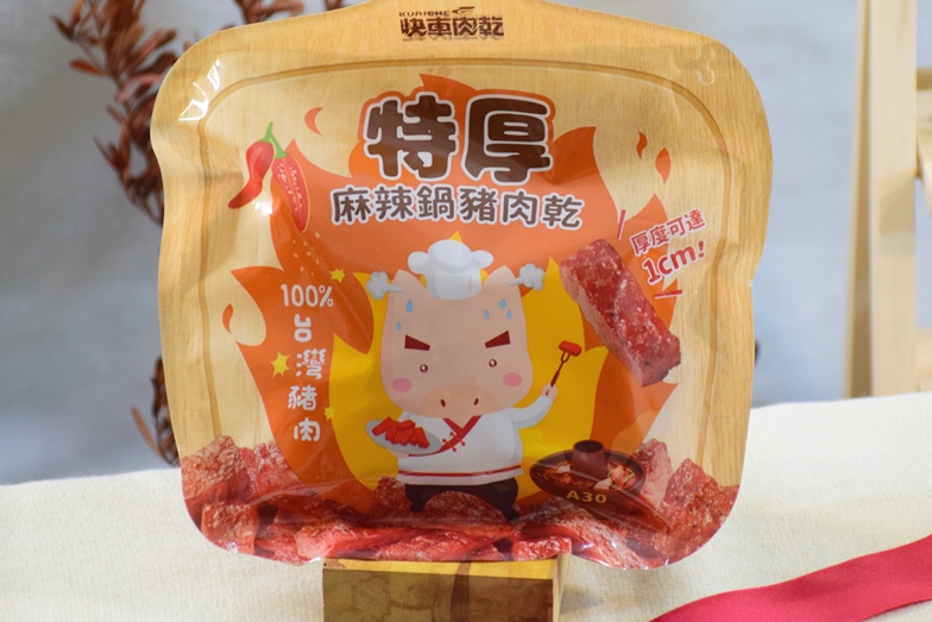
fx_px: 4211
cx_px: 503
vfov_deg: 8.4
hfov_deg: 12.6
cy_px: 266
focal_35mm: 163
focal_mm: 85
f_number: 5.3
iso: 1600
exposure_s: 1/50
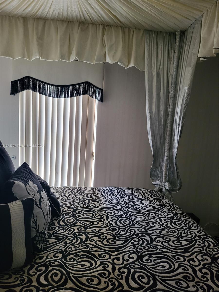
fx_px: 202
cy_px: 146
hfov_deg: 56.8
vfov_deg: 71.6
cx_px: 110
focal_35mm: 24
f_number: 1.8
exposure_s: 1/40
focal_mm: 5
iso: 320
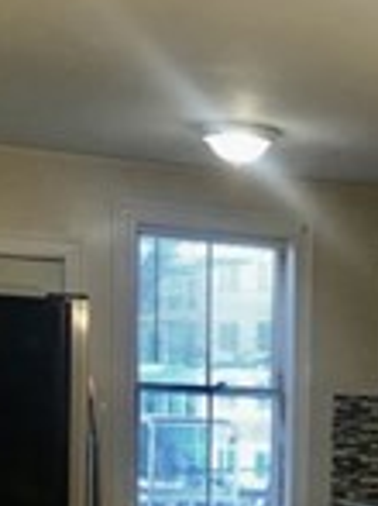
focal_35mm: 86
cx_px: 426
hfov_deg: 16.6
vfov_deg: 21.7
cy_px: 544
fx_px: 1254
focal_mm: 3.99
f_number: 1.8
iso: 40
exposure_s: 1/30
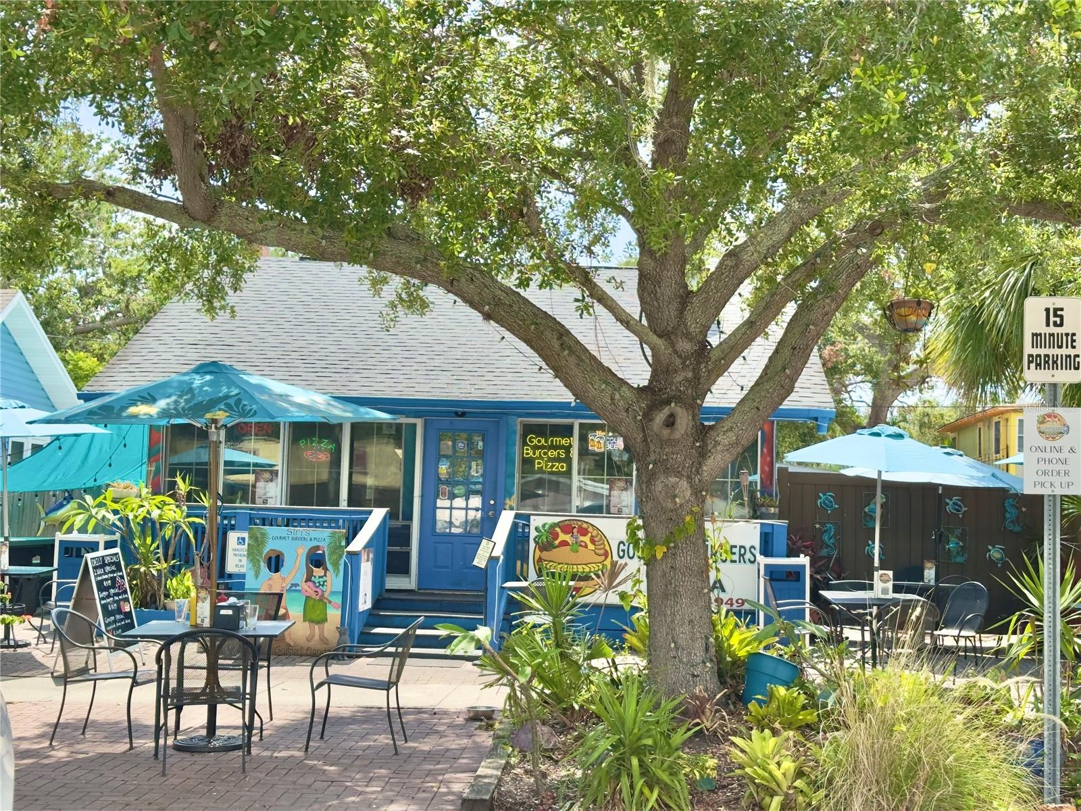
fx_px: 1499
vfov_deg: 30.3
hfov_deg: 39.7
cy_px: 406
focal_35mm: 48
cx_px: 540
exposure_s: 1/1272
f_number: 1.78
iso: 64
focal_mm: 6.86
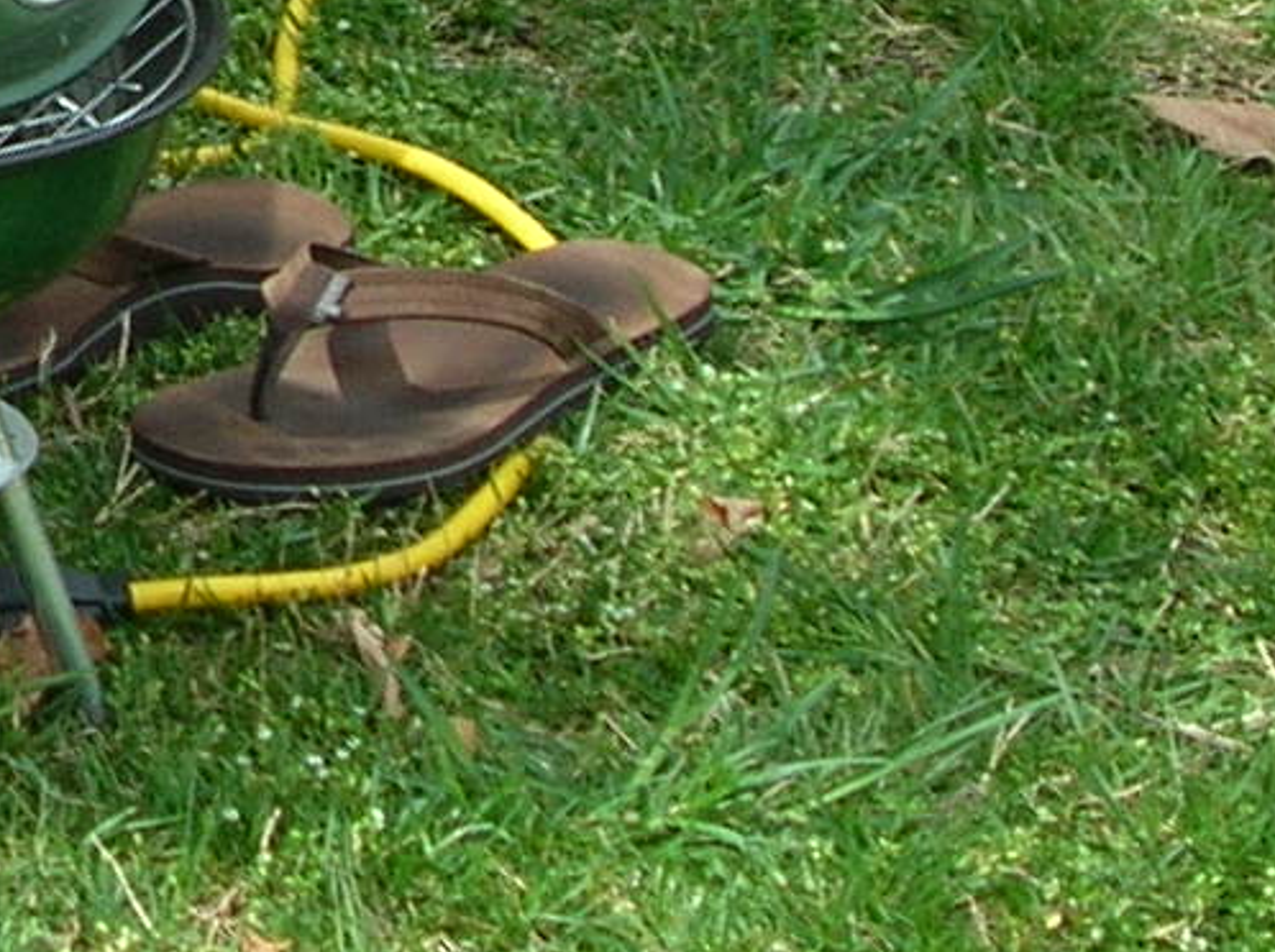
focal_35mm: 285
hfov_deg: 6.8
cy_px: -578
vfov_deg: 5.2
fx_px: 10482
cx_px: -909
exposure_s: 1/222
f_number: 3.6
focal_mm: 10.2
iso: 50
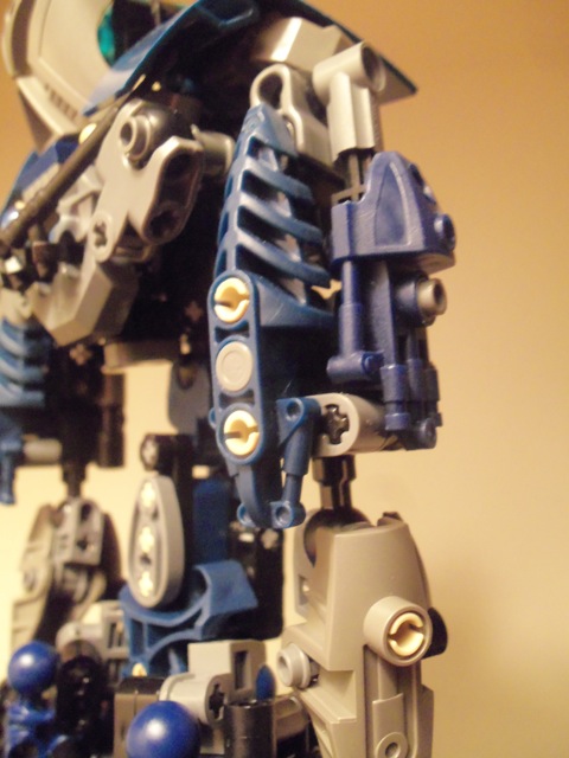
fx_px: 636
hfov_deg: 48.2
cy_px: 379
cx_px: 284
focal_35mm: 29
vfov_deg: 61.7
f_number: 3.4
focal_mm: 5.2
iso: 400
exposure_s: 1/25
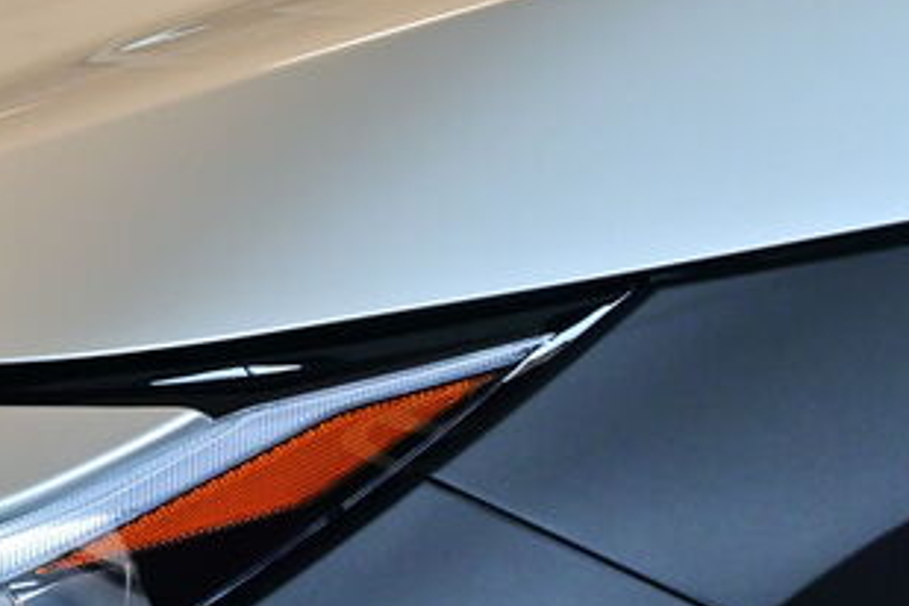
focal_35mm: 142
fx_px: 3594
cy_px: 597
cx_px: -338
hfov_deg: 13.8
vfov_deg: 9.6
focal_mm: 30.5
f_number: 5.6
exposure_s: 1/100
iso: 1000
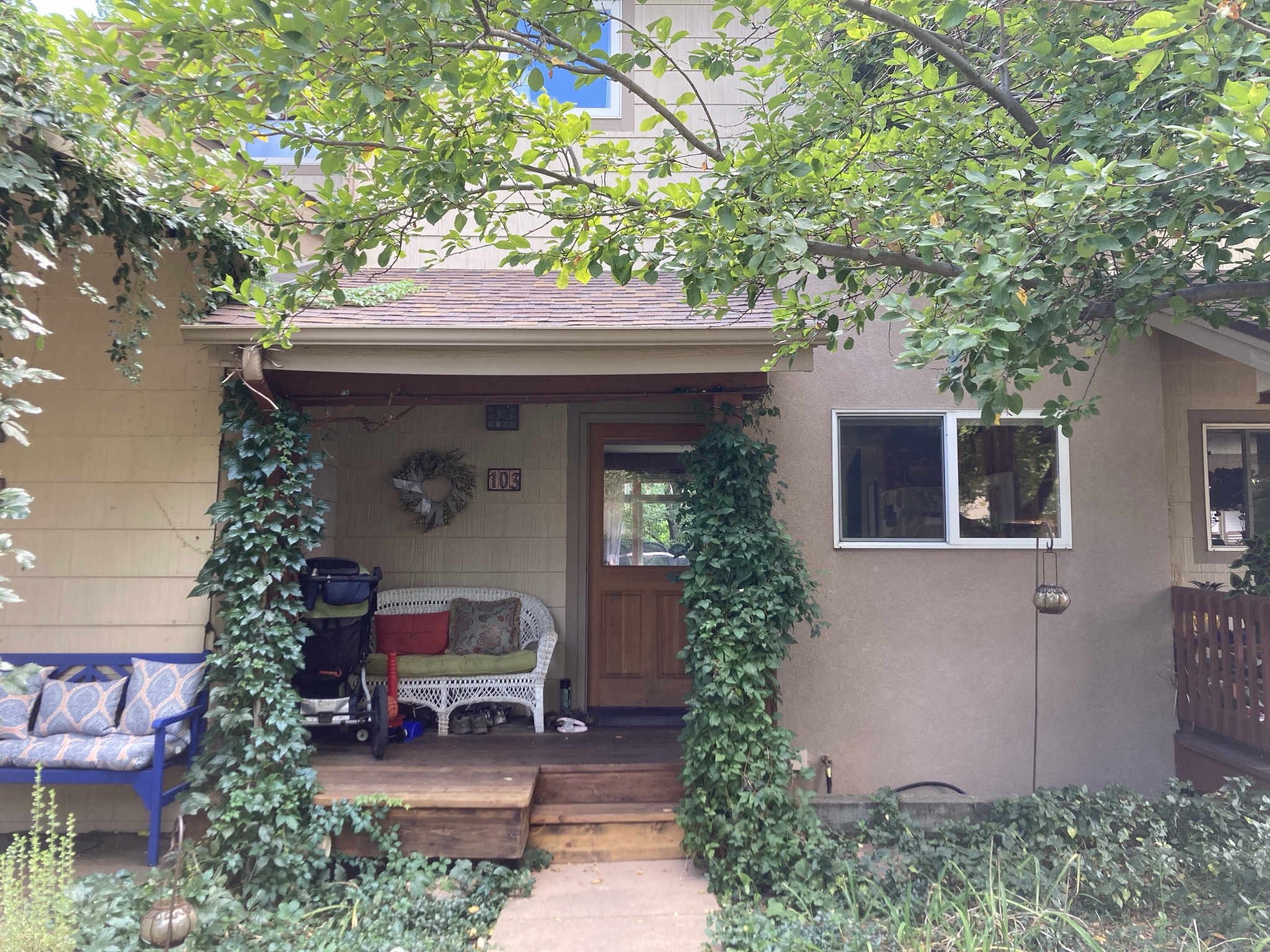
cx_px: 635
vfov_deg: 49.7
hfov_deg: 63.4
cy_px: 476
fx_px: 1027
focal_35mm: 28
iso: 40
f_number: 1.8
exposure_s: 1/121
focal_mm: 3.99
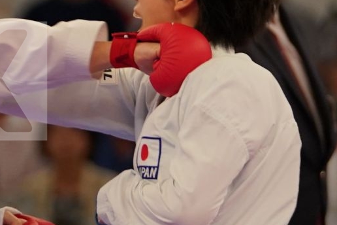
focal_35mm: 893
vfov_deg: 1.5
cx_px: 208
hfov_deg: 2.3
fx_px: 8359
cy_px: 81
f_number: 2.8
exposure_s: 1/1000
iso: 1250
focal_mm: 171
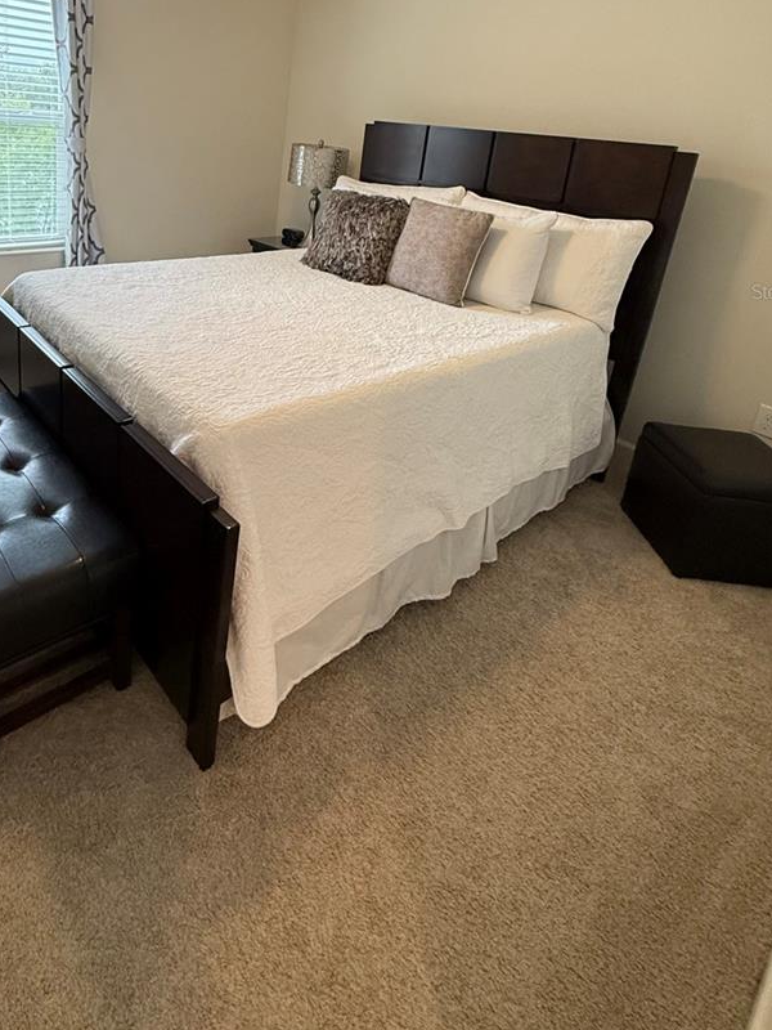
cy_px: 291
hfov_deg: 62.0
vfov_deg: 74.8
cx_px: 264
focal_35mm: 21
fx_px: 624
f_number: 2.2
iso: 400
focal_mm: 2.22
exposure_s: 1/120
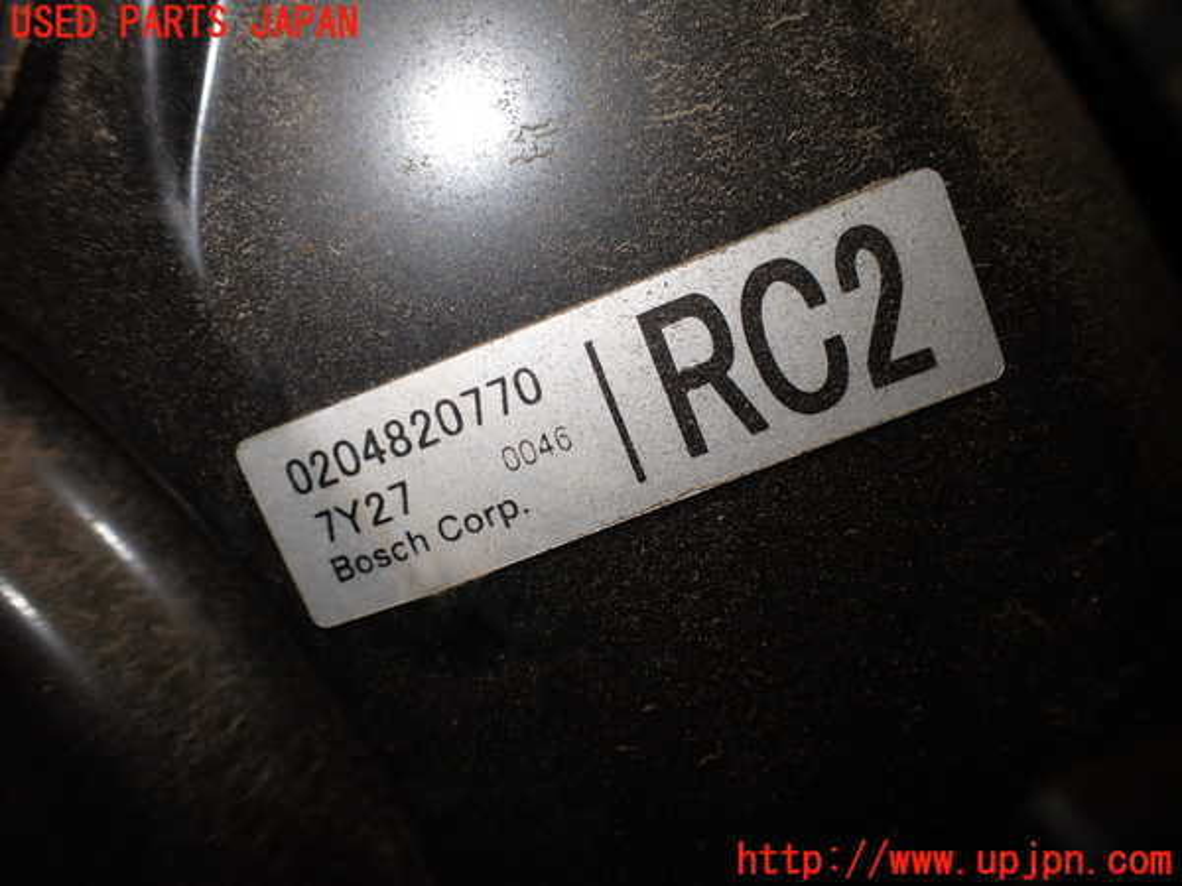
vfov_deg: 46.8
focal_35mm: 30
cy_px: 443
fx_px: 1024
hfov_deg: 60.0
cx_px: 591
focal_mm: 5.4
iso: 160
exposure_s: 1/125
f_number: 2.3
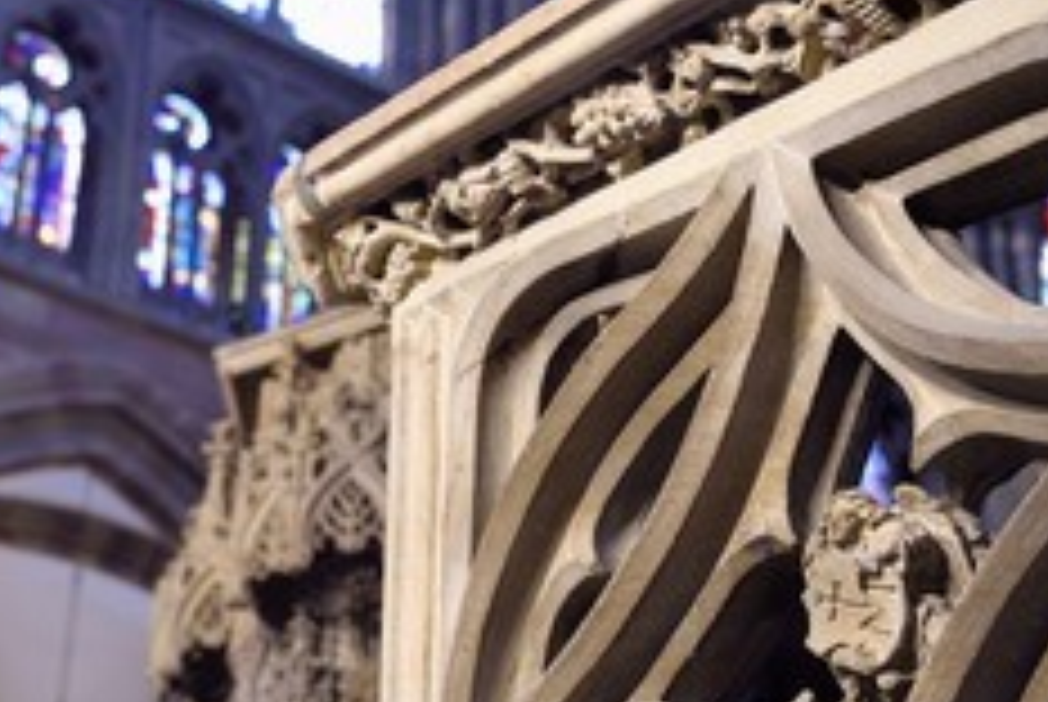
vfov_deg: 16.8
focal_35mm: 81
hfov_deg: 25.0
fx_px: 2361
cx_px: 580
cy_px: 567
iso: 400
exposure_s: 1/2.5
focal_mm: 45
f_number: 5.6
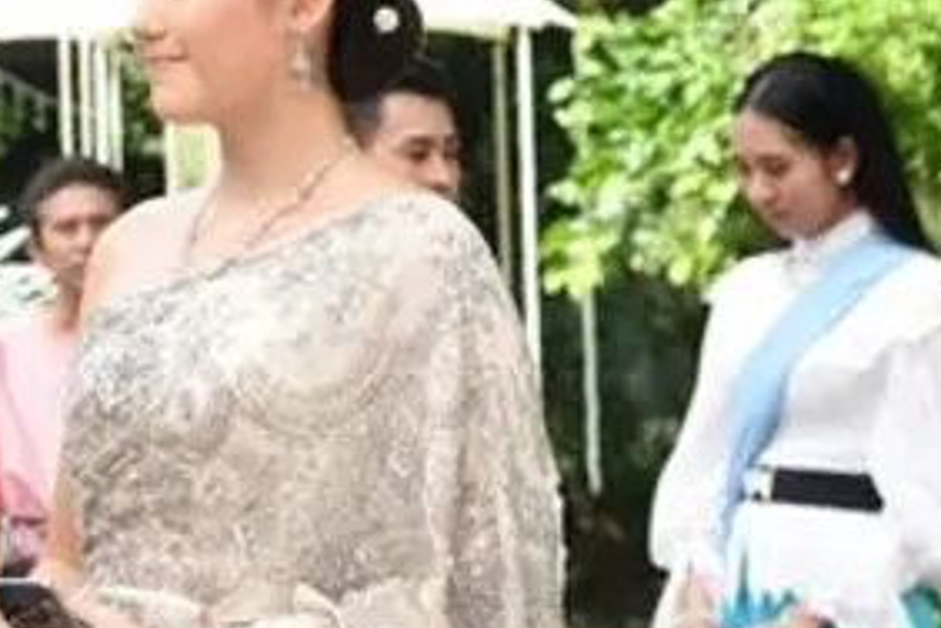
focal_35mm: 180
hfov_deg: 11.2
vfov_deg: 7.6
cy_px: 200
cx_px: -137
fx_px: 4705
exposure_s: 1/250
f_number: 5
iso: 320
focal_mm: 65
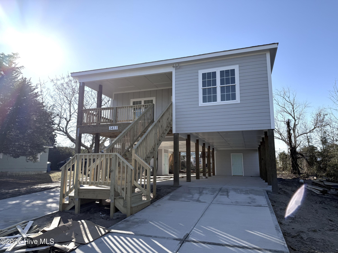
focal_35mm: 24
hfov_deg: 71.6
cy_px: 126
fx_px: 234
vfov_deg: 56.8
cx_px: 169
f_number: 1.78
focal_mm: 6.76
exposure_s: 1/6711
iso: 125
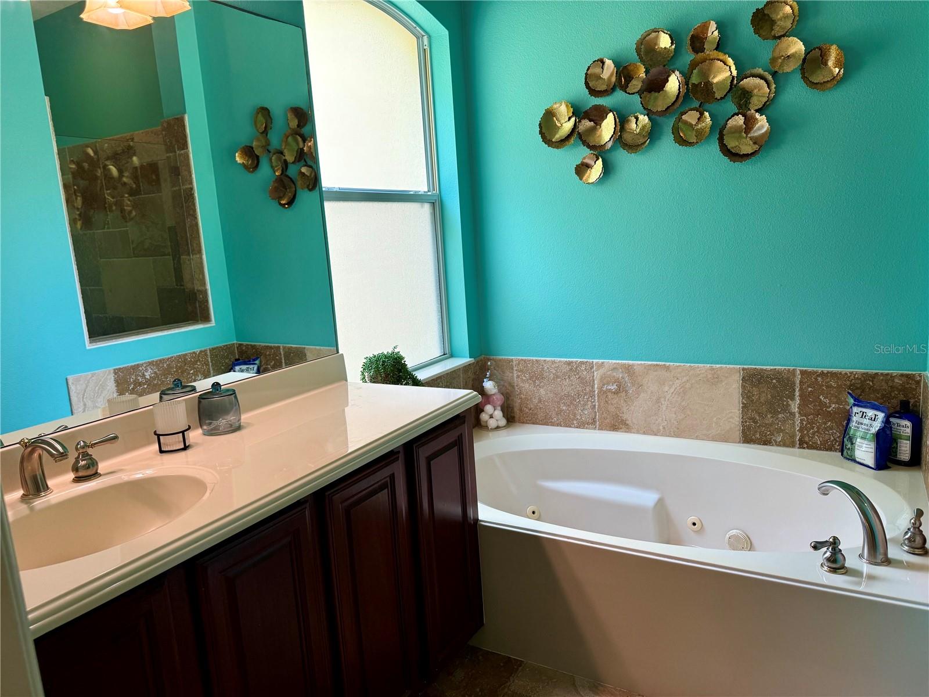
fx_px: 644
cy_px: 348
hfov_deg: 71.6
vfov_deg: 56.8
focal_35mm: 24
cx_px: 464
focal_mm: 6.76
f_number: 1.78
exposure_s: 1/137
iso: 125
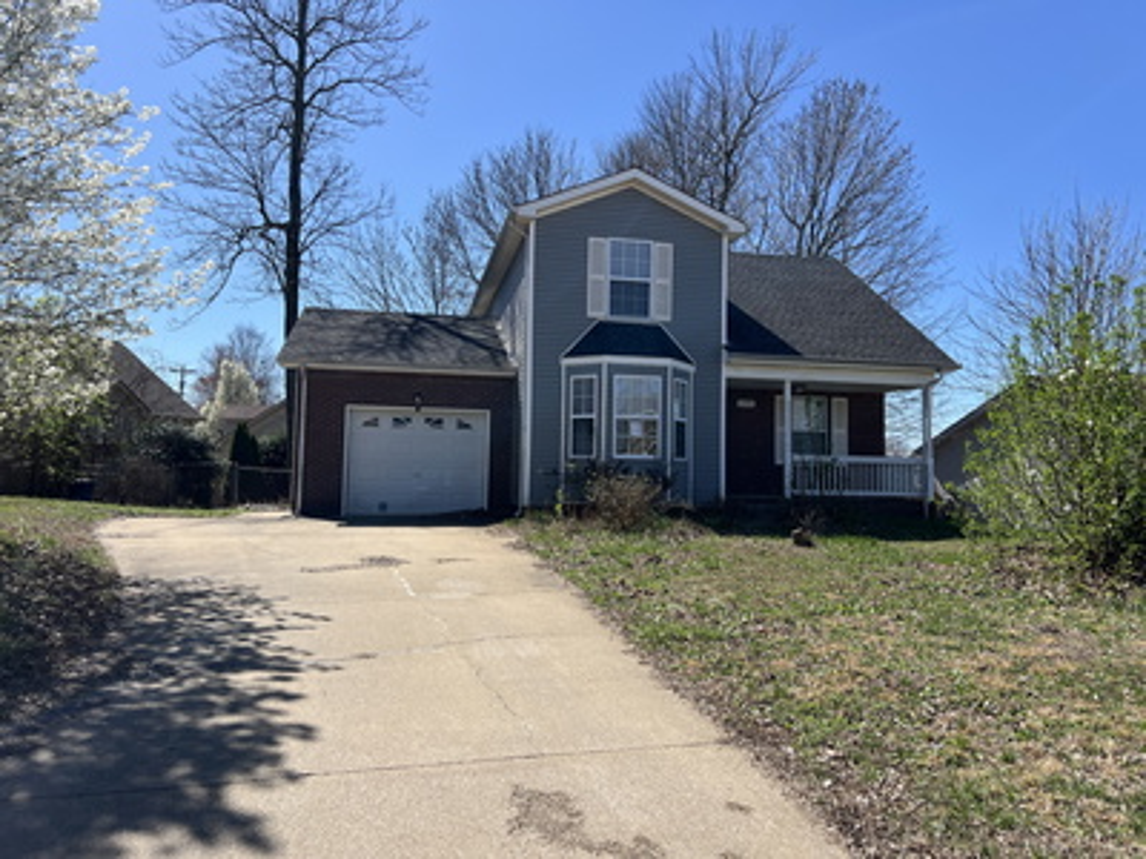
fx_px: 861
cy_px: 430
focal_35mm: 26
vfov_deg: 53.1
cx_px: 573
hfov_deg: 67.3
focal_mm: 5.7
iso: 50
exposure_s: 1/3968
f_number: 1.5
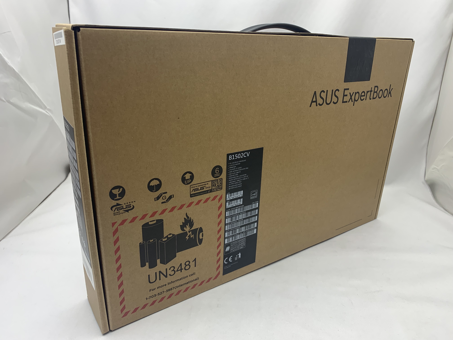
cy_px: 170
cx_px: 226
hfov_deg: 67.3
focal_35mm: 26
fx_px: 340
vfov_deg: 53.1
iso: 40
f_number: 1.8
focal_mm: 4.25
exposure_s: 1/100
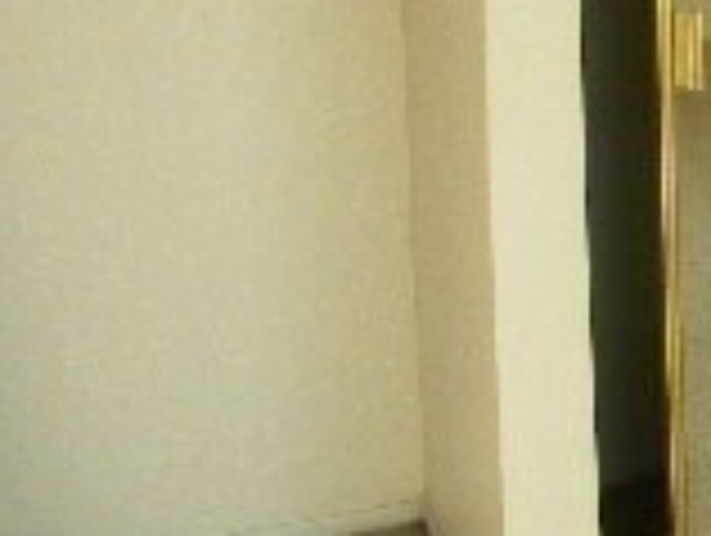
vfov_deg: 13.5
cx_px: 1395
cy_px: -216
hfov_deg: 15.3
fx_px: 2160
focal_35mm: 105
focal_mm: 4.6
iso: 160
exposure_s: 1/324
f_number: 2.8
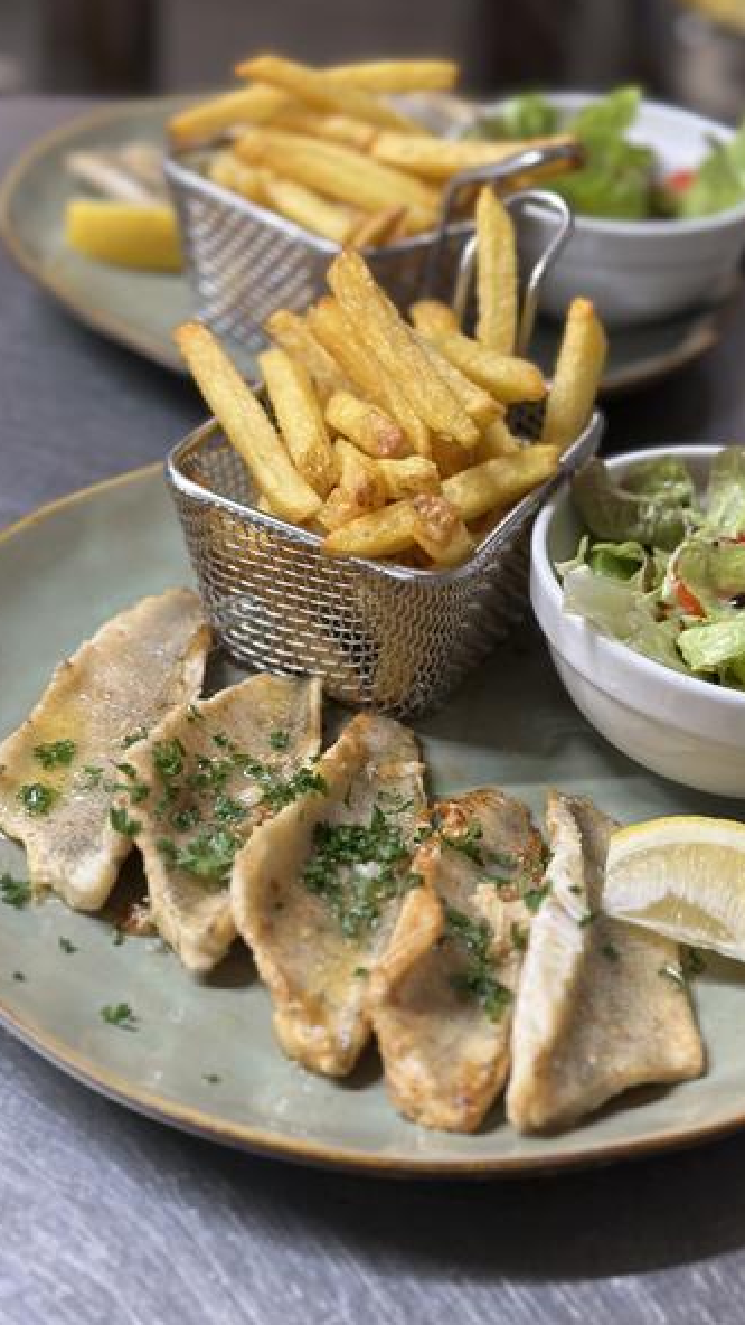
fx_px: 1861
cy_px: 658
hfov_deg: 22.6
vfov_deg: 39.2
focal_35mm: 53
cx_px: 488
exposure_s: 1/50
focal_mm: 6.86
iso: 160
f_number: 1.78
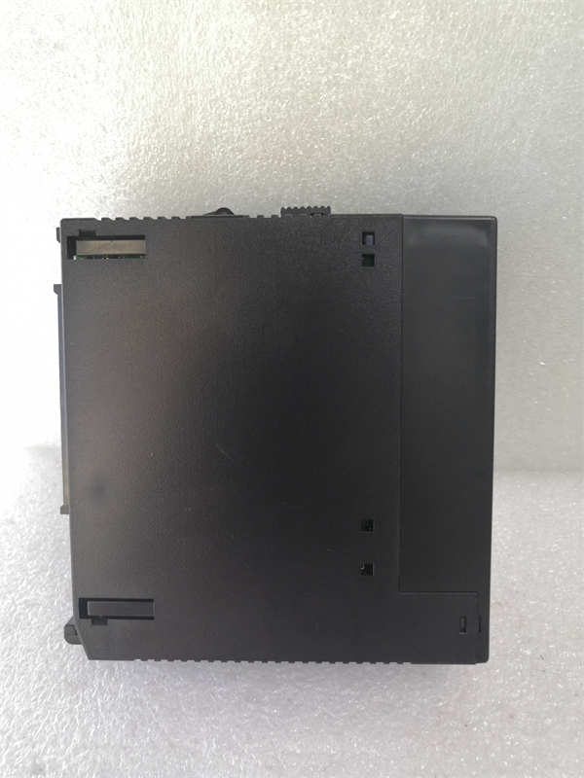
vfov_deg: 65.3
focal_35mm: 27
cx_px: 292
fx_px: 607
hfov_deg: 51.4
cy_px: 389
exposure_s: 1/50
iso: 160
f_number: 1.8
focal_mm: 3.95
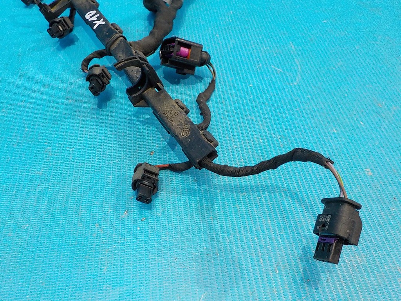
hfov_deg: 60.0
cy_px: 150
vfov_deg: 46.8
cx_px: 200
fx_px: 348
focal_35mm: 30
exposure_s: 1/30
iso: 400
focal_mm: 4.1
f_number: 3.3
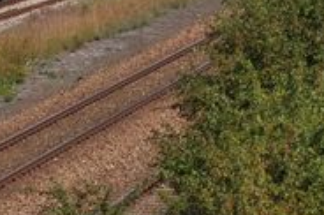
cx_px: 150
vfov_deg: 3.1
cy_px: -293
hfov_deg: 4.8
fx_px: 3890
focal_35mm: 433
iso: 200
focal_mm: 52
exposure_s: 1/640
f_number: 9
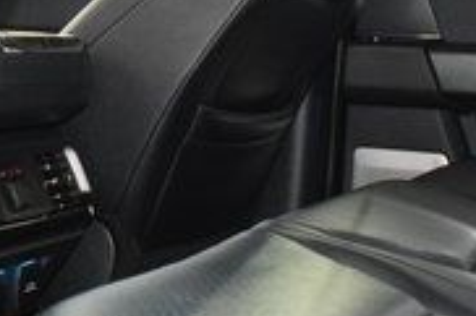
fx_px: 1255
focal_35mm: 95
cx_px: 60
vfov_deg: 14.4
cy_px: 163
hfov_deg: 21.1
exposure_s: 1/40
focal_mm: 18
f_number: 3.5
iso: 3200
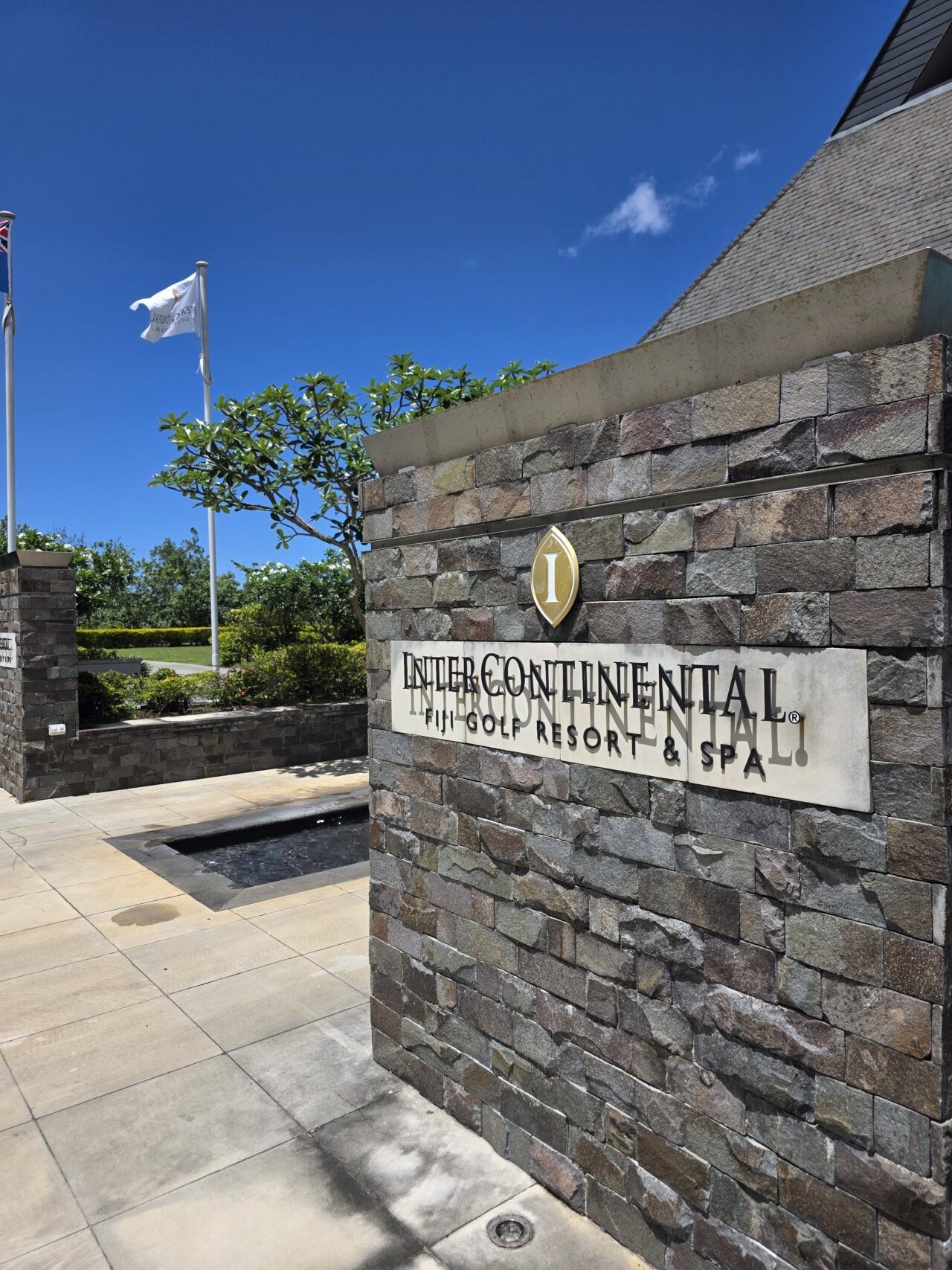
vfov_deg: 73.9
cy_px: 635
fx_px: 843
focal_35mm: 23
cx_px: 476
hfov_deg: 58.9
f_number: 1.7
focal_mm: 6.3
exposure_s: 1/7944
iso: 64
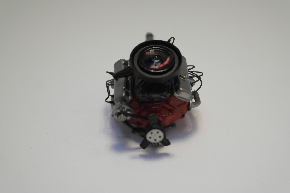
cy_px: 96
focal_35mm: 77
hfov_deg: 26.3
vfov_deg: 17.7
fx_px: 620
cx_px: 145
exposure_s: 1/160
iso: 400
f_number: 5.6
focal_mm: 50
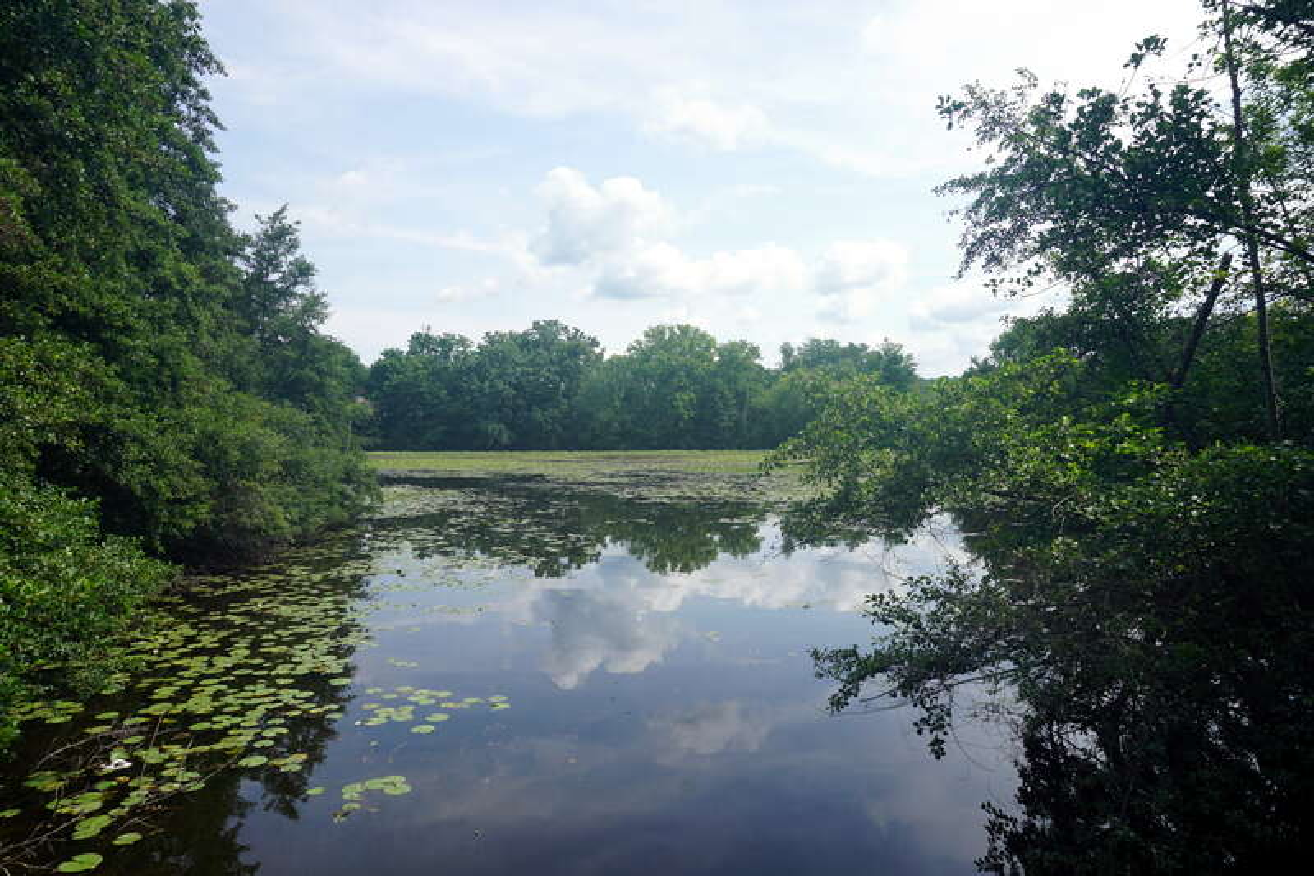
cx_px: 657
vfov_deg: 53.1
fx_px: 876
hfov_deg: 73.8
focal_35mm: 24
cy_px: 438
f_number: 11
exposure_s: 1/125
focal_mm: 16
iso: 100
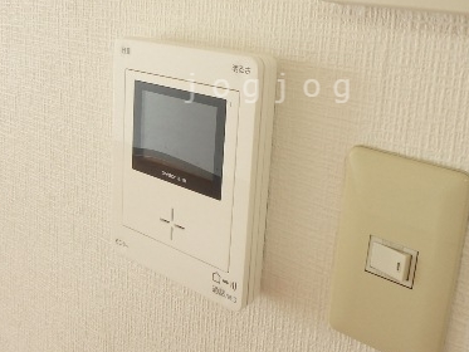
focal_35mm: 36
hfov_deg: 51.1
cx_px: 270
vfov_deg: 38.6
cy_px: 88
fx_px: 488
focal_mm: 3.7
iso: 200
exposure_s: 1/40
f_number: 3.5
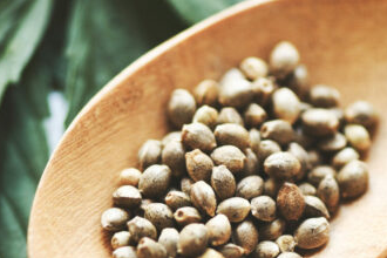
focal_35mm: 244
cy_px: 225
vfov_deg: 5.6
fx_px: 2623
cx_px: 213
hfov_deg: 8.4
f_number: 3.5
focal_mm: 105
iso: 400
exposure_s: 1/125
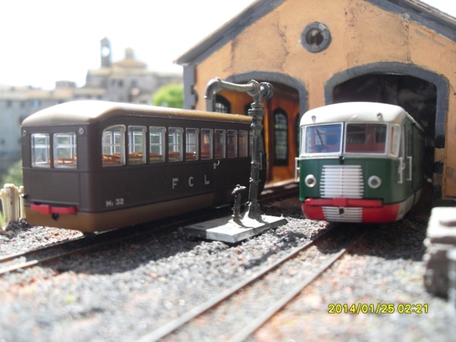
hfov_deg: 54.0
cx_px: 228
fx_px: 448
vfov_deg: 41.8
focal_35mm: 34
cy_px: 171
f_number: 7
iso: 80
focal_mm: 6.3
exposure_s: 1/60
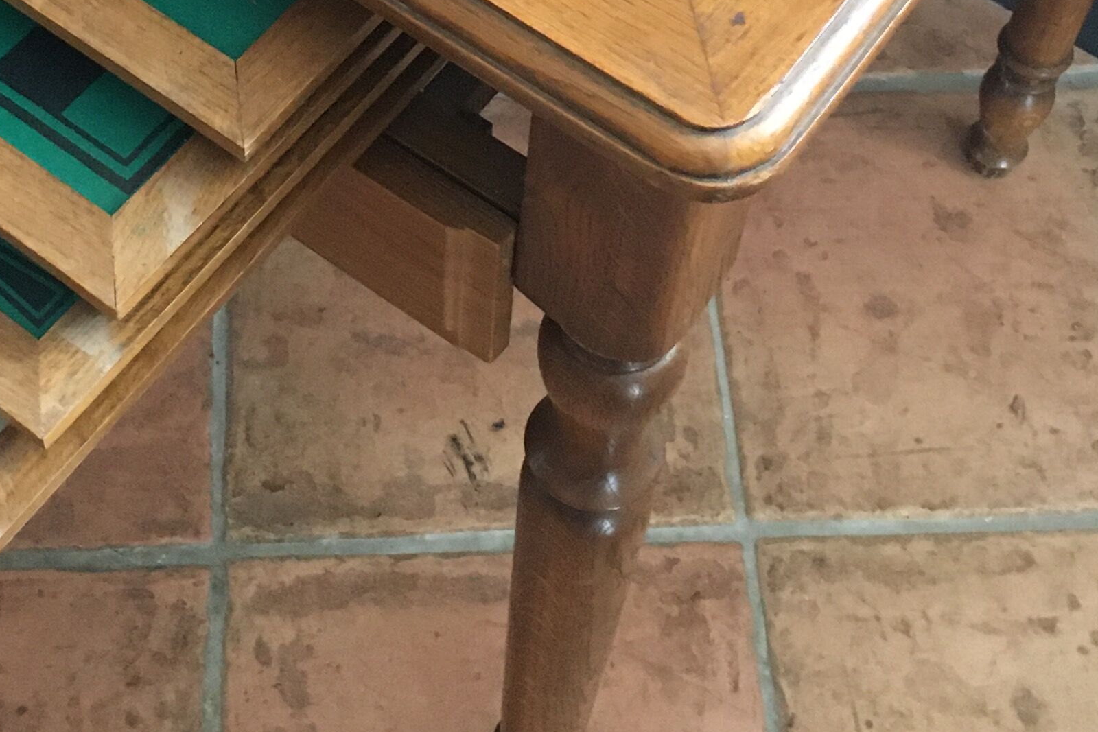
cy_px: -128
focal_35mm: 76
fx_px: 2318
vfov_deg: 17.2
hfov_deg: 26.6
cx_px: 417
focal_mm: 4.15
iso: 250
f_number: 2.2
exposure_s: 1/17
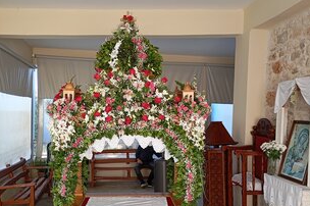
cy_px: 126
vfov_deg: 36.6
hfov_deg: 53.1
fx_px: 310
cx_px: 140
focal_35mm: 36
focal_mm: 4.27
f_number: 1.8
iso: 119
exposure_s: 1/50
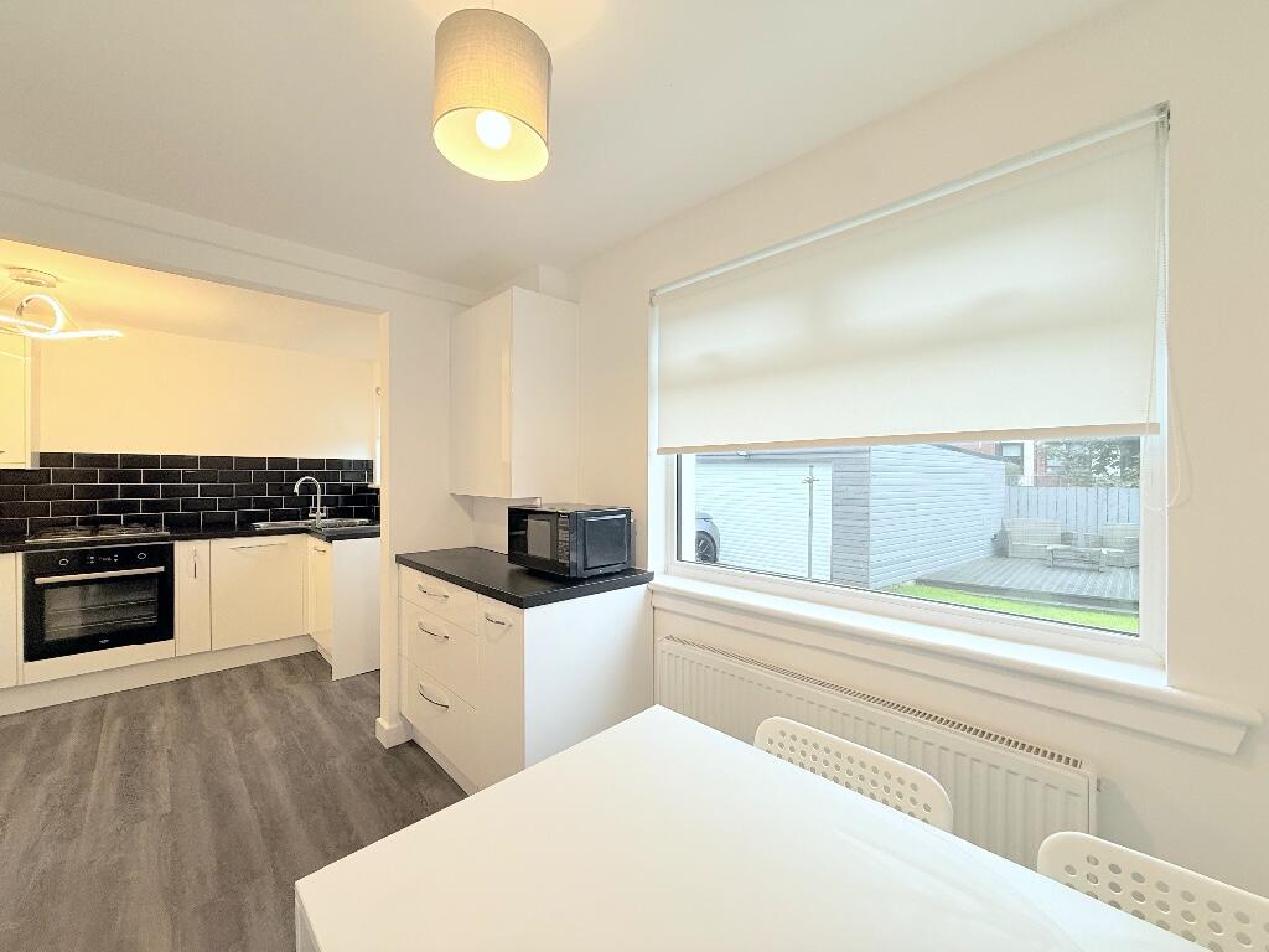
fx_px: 513
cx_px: 634
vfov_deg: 85.7
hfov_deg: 102.1
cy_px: 476
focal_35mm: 14
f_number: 2.2
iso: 100
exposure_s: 1/100
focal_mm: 2.22
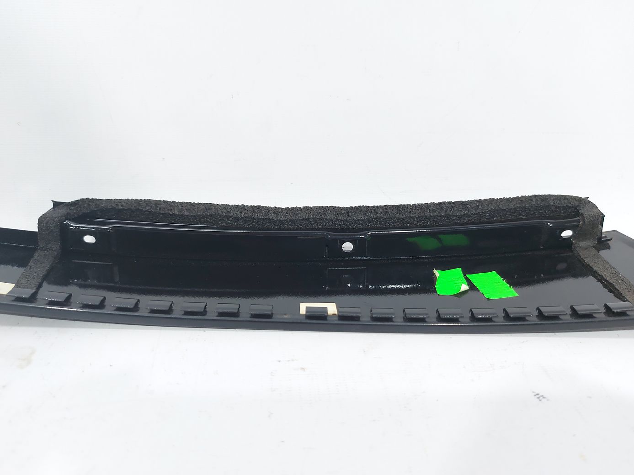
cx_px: 317
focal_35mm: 24
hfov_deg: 71.6
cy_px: 238
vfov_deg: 56.8
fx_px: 440
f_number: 1.8
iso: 80
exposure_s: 1/50
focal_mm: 5.23
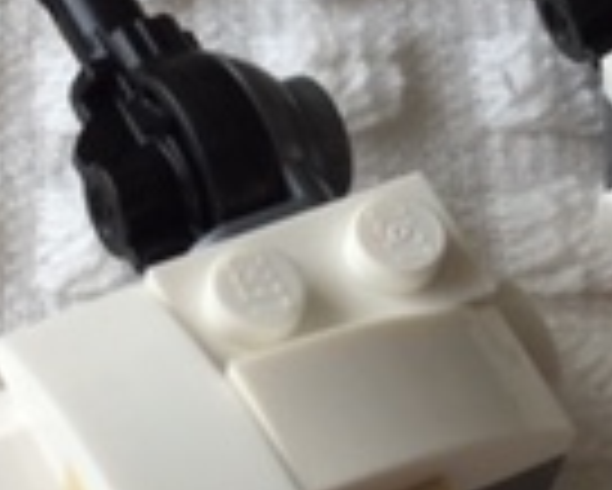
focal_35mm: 133
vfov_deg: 11.5
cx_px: 256
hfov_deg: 14.5
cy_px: 13
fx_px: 2411
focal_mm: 4.15
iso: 32
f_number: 2.2
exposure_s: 1/120
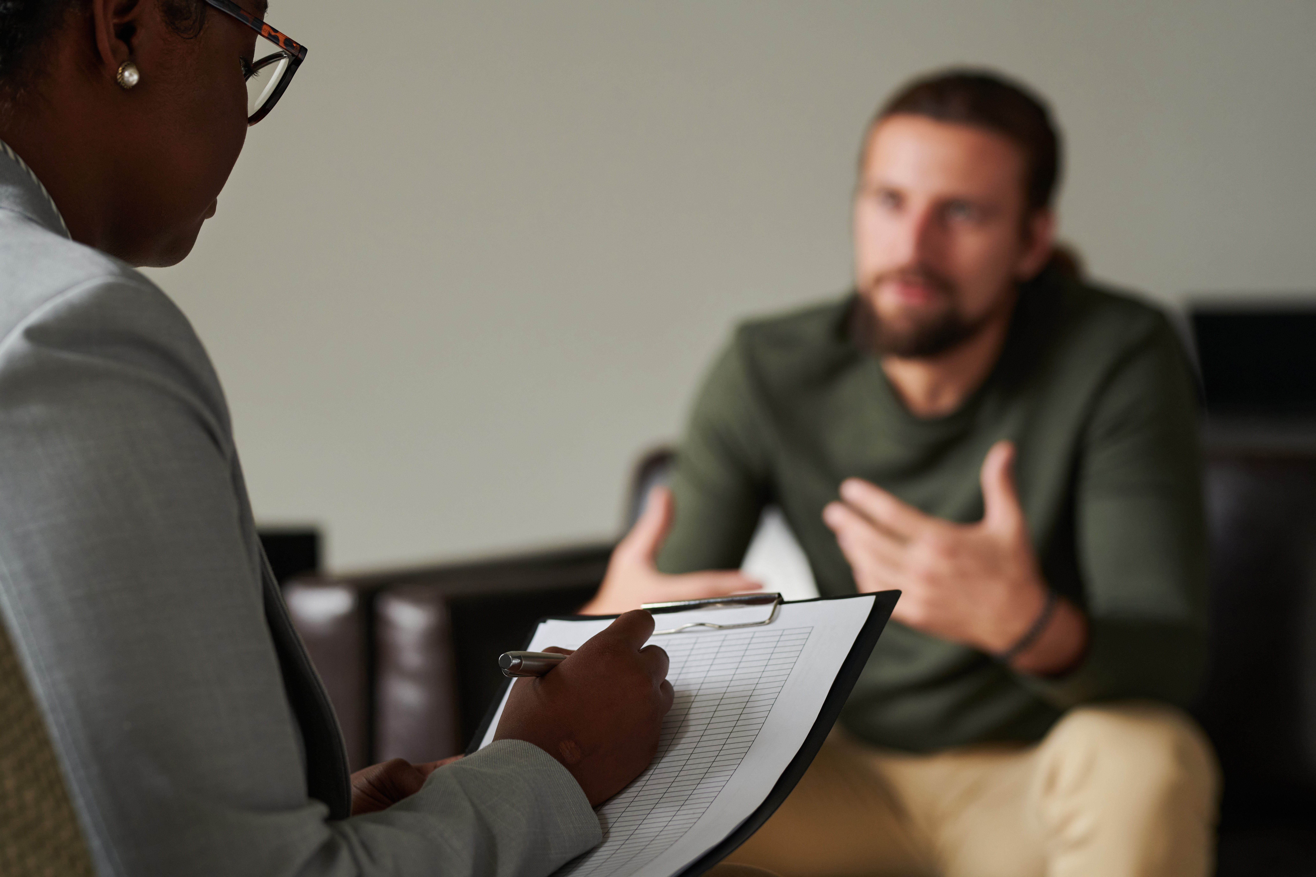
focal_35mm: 85
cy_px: 438
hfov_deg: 23.9
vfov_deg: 16.1
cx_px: 658
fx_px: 3107
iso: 800
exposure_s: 1/200
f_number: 3.2
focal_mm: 85
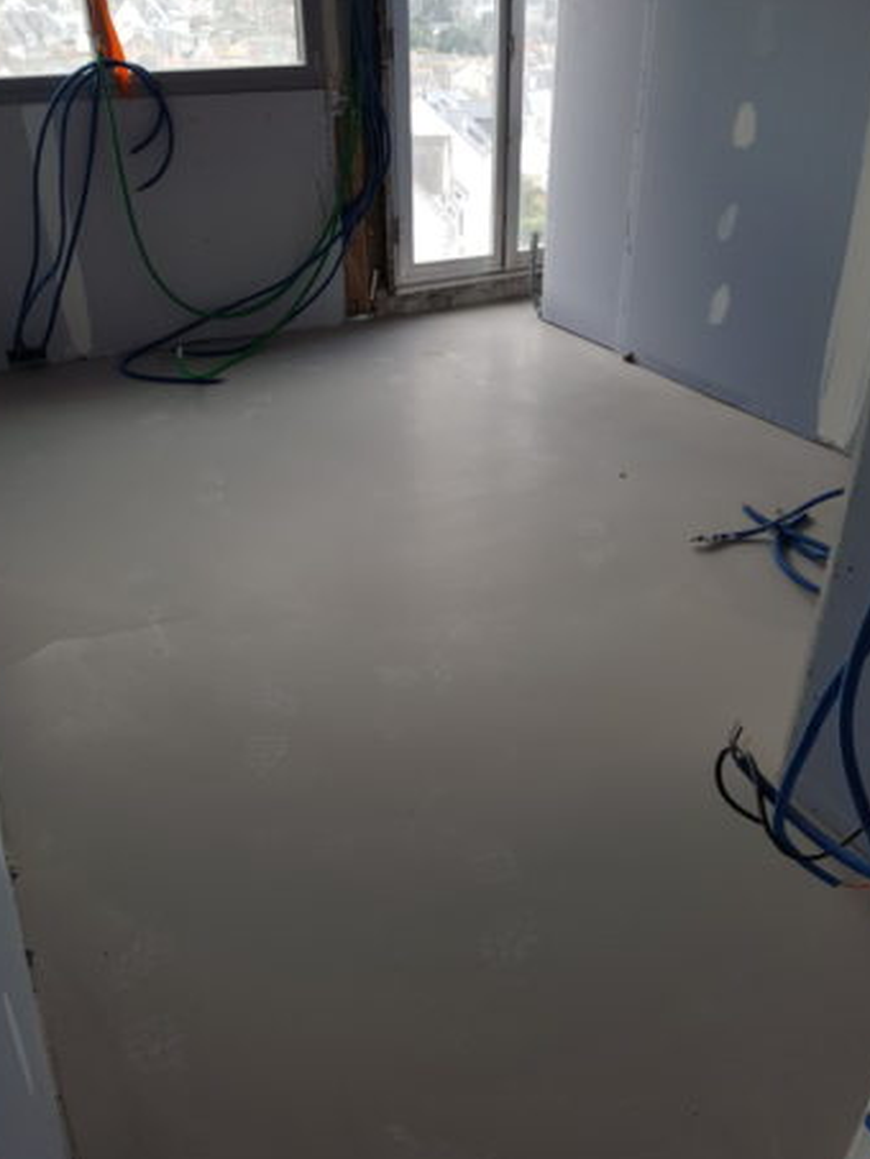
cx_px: 432
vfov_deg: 63.4
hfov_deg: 49.8
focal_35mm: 28
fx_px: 938
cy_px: 573
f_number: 1.7
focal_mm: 4.2
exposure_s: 1/101
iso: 50
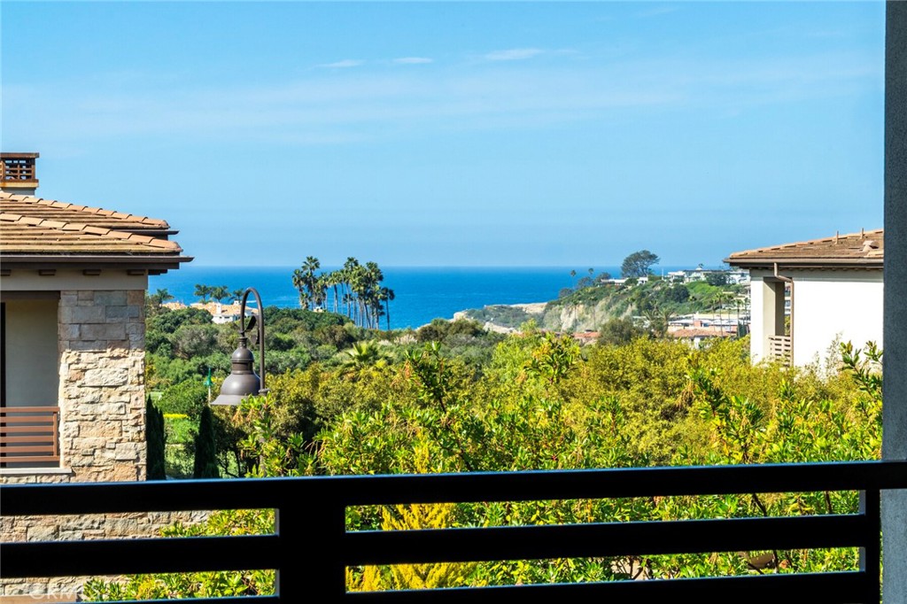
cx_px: 454
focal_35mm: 105
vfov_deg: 13.0
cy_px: 302
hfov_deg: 19.5
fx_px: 2644
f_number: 18
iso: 800
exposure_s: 1/640
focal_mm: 105
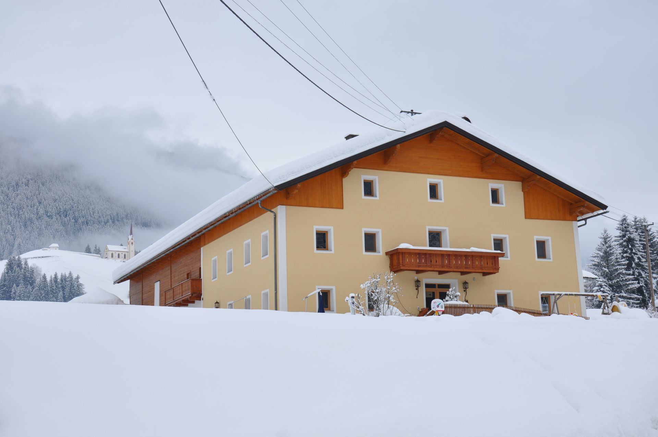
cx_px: 329
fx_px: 1041
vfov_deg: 23.7
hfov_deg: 35.1
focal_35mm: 57
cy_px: 218
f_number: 9
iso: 200
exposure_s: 1/320
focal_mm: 38
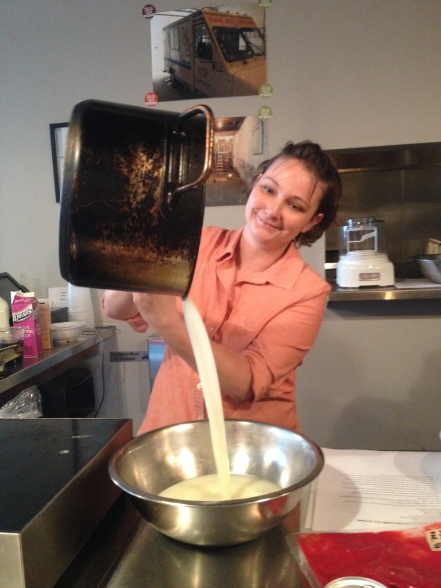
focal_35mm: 35
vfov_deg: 52.6
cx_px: 220
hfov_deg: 40.7
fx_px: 595
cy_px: 294
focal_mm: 4.28
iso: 400
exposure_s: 1/17
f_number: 2.4
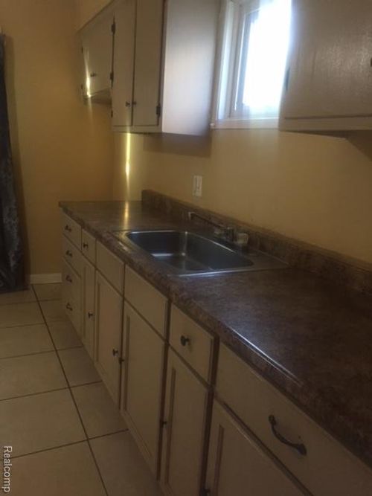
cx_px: 186
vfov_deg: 61.7
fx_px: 416
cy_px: 248
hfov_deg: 48.2
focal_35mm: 29
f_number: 2.2
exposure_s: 1/30
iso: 250
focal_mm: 4.15
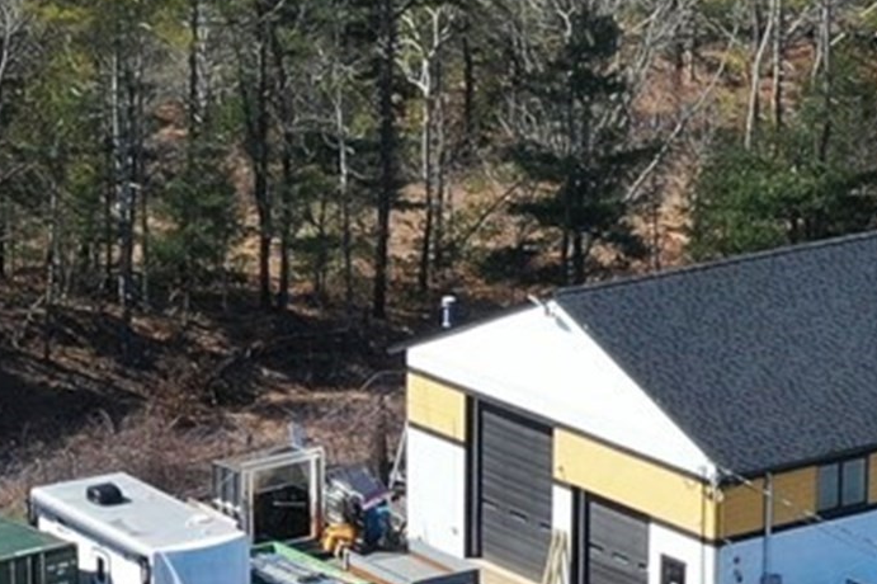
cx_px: 327
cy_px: 502
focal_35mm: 83
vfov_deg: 16.3
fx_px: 2021
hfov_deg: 24.4
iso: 100
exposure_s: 1/400
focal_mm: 10.26
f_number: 5.6
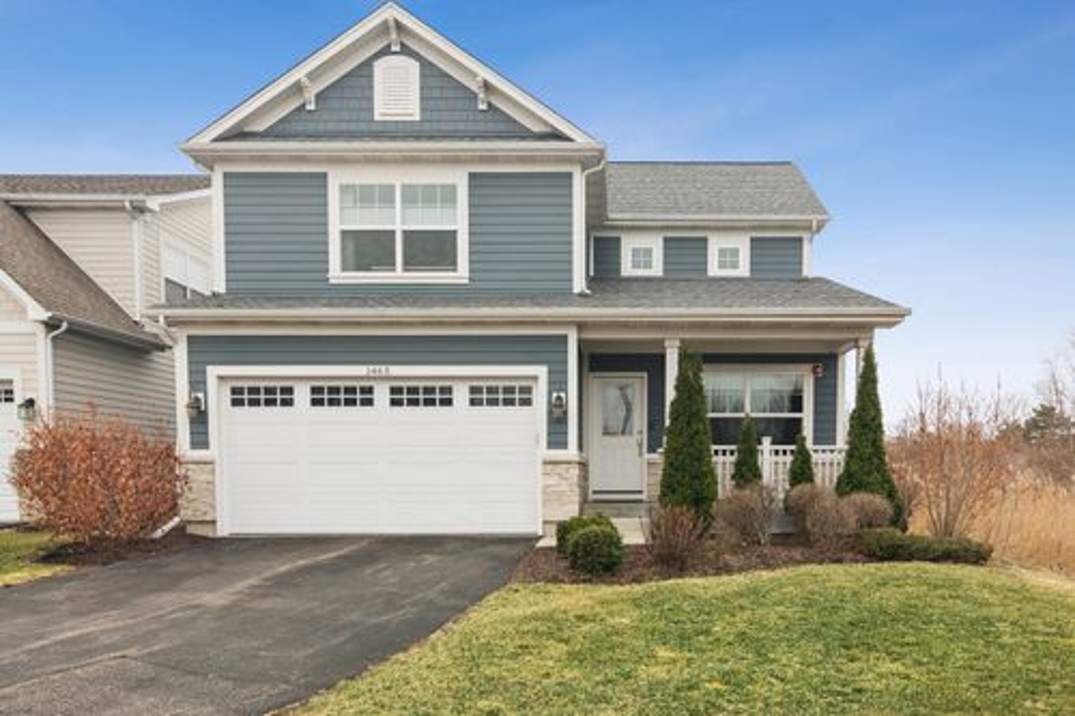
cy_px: 358
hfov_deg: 71.5
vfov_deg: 51.3
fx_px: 746
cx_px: 538
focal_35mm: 25
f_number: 8
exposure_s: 1/100
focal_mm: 17
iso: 200
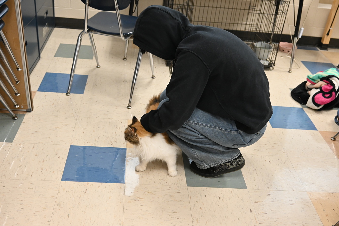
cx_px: 170
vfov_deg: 31.9
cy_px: 113
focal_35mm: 42
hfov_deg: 46.4
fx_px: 396
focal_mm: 28
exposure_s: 1/125
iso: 2000
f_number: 4
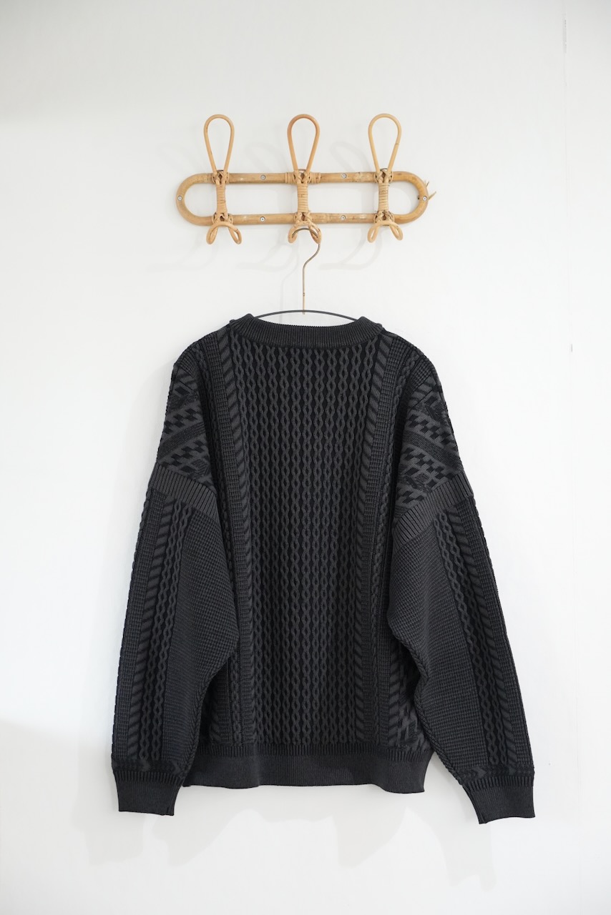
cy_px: 458
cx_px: 306
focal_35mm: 65
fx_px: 1654
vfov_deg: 31.0
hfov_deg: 20.9
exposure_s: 1/500
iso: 6400
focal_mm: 65
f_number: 4
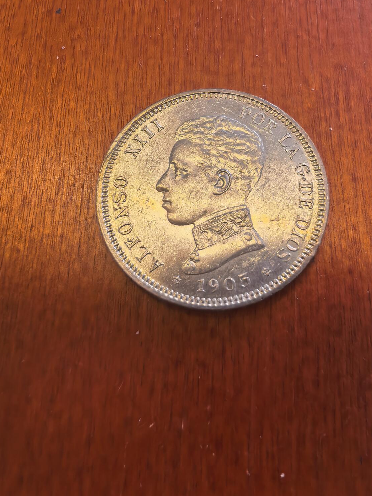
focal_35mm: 29
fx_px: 416
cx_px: 212
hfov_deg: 48.1
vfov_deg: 61.3
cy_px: 205
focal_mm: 1.68
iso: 50
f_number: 2.2
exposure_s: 1/126
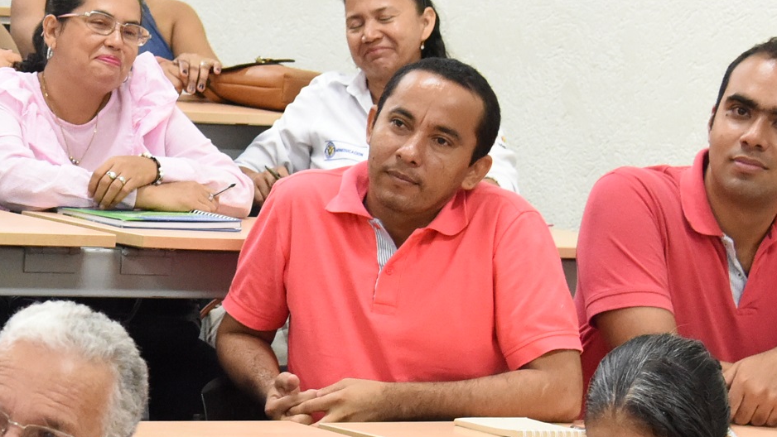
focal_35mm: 134
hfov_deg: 15.7
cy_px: 228
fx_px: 2761
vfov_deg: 9.1
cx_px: 22
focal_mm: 40
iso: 5000
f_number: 4.5
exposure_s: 1/160
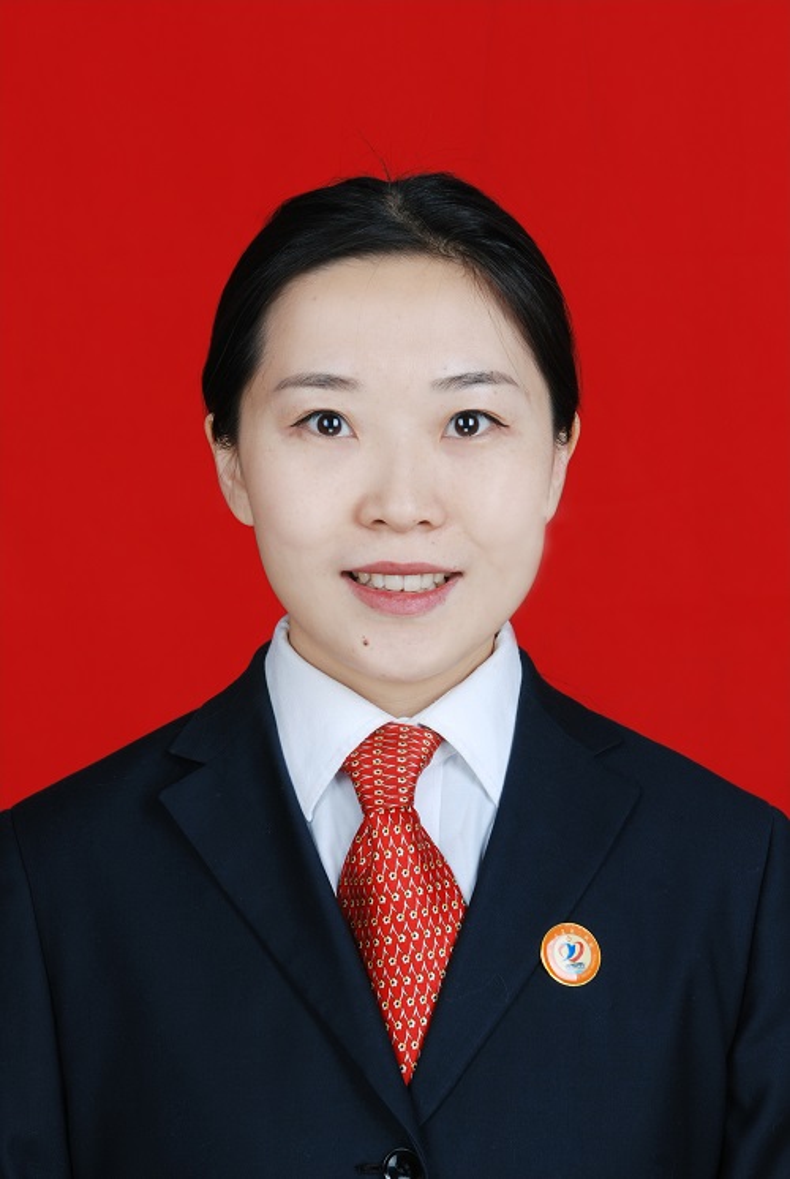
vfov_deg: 22.6
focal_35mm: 90
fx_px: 2951
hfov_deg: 15.2
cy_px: 590
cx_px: 395
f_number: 11
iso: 100
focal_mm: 60
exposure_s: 1/60
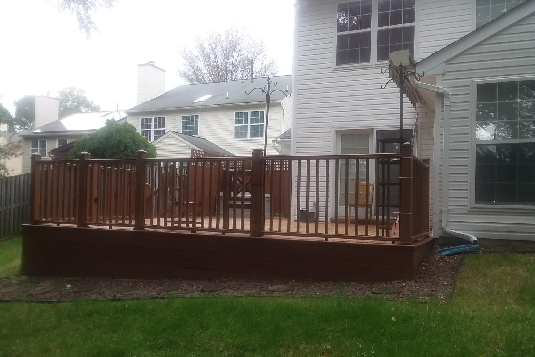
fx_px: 461
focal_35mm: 31
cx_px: 261
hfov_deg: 60.3
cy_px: 198
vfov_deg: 42.3
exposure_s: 1/195
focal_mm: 2.47
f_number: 1.9
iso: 40
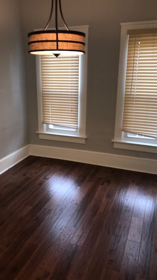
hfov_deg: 37.7
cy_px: 140
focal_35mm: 31
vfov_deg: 62.6
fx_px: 230
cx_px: 66
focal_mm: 3.99
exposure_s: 1/30
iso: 32
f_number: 1.8
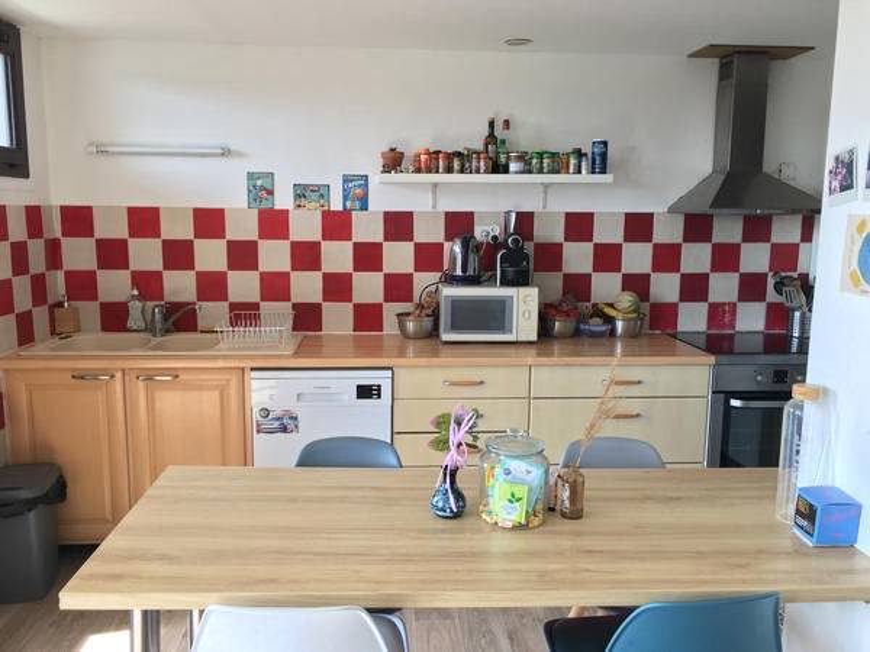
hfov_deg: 61.7
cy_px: 326
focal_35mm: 29
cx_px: 435
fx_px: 729
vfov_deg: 48.2
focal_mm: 4.15
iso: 25
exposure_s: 1/33
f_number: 2.2
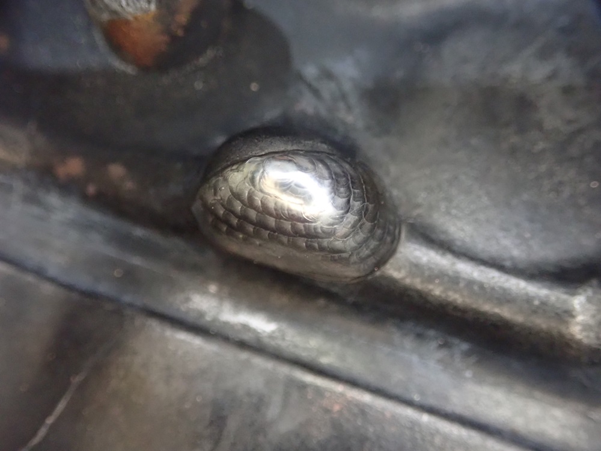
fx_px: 747
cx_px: 300
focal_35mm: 43
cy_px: 226
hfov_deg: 43.9
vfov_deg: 33.6
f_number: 2.9
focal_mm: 7.86
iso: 1250
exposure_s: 1/40
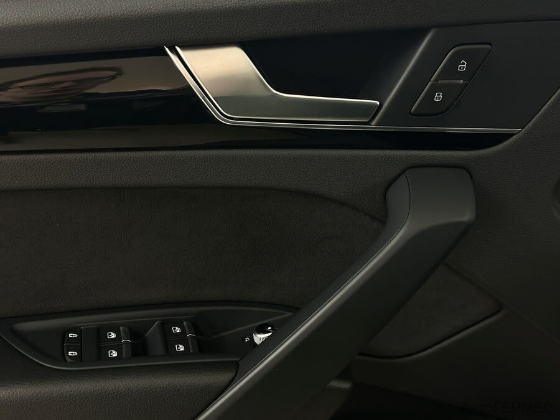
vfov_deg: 30.3
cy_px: 210
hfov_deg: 39.7
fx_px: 777
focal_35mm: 48
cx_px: 280
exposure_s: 1/33
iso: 250
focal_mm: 6.86
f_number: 1.78
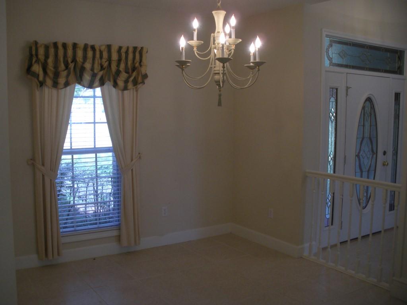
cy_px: 152
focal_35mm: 36
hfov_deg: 51.4
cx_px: 204
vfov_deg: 39.7
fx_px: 423
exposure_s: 1/58.5
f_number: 3.5
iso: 142
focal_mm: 6.3
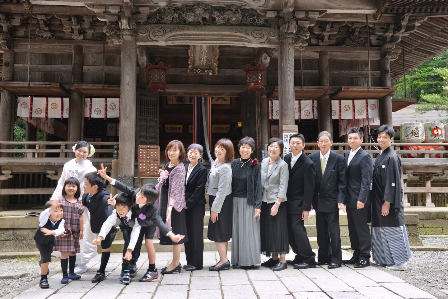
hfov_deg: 53.1
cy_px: 150
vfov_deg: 36.9
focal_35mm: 36
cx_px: 224
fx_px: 448
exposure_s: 1/60
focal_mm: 36
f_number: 8
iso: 1000
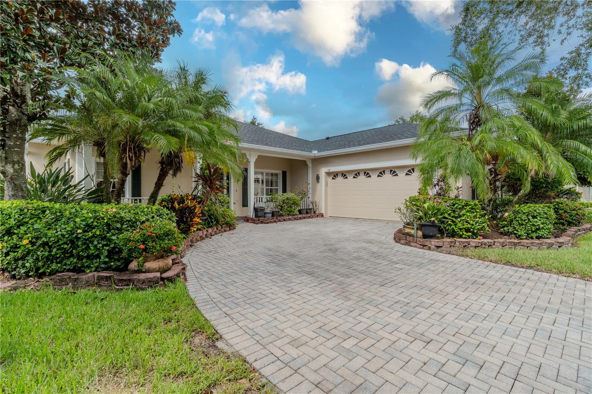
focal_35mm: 17
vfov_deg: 70.4
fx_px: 279
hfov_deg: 93.3
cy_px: 197
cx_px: 296
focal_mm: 17
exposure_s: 1/40
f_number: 8
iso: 100
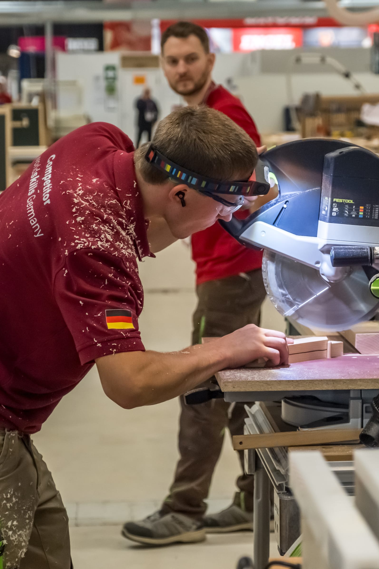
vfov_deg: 22.9
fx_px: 1405
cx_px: 203
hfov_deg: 15.4
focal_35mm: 89
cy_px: 281
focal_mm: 55
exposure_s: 1/150
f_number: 4
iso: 2000
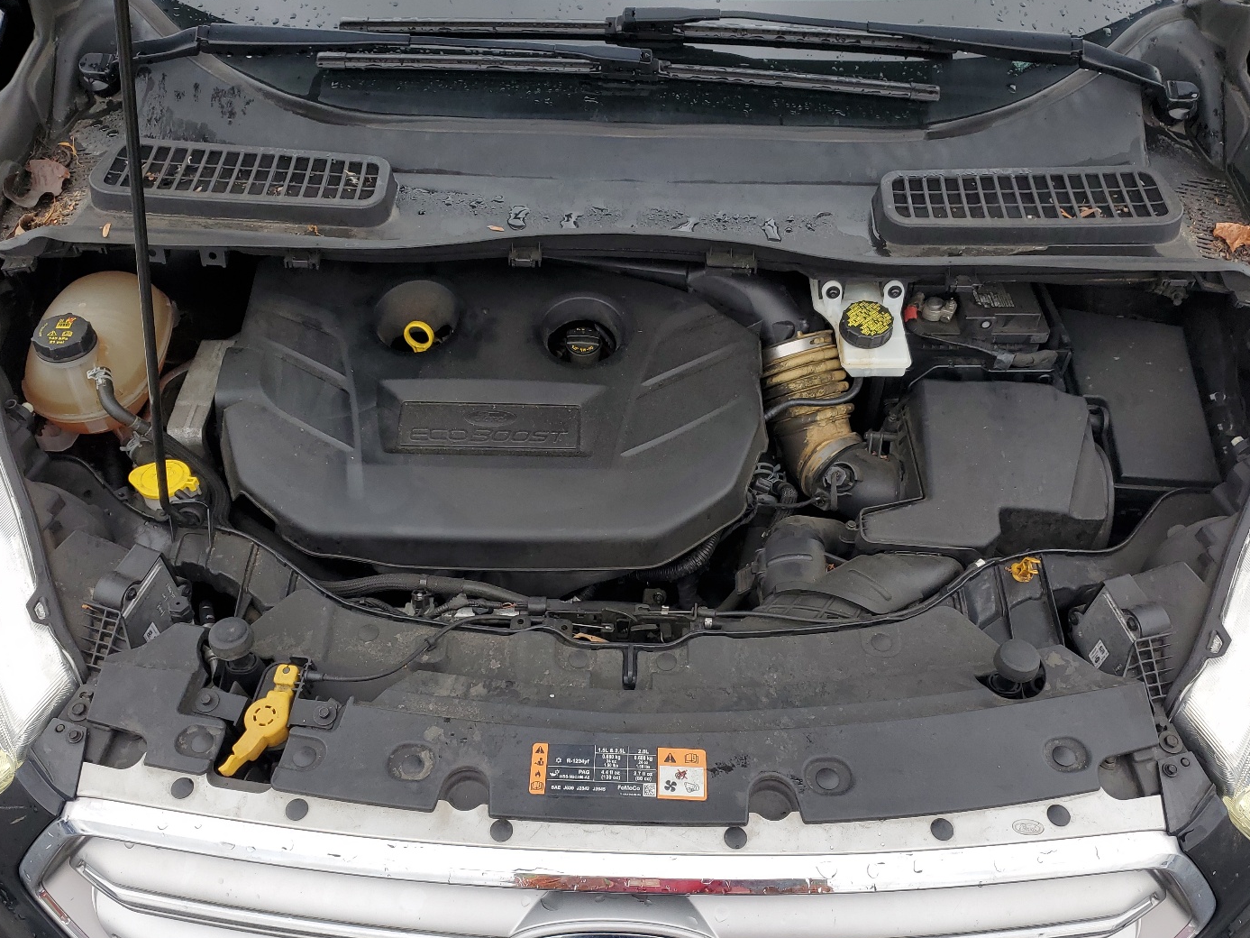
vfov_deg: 46.7
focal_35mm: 30
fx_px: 1083
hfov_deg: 60.0
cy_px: 537
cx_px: 622
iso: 50
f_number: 1.5
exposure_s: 1/208
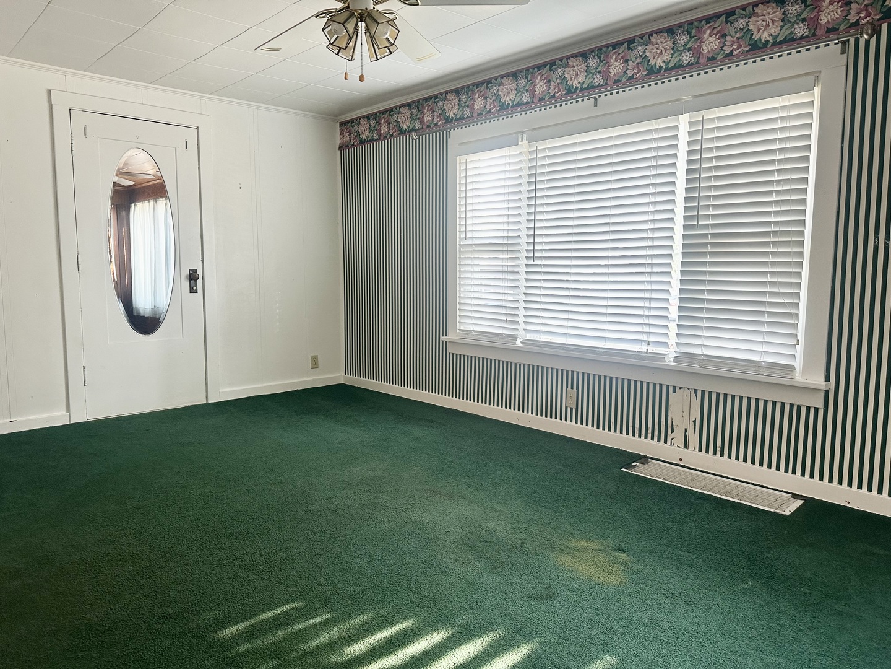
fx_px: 618
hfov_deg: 71.6
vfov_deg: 56.8
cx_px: 446
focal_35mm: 24
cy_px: 334
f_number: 1.78
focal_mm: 6.86
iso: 125
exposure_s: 1/120
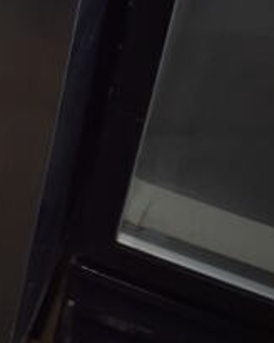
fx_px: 1145
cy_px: -269
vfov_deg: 14.9
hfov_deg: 12.4
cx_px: -224
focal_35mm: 113
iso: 800
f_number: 3.5
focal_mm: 18
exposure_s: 1/160
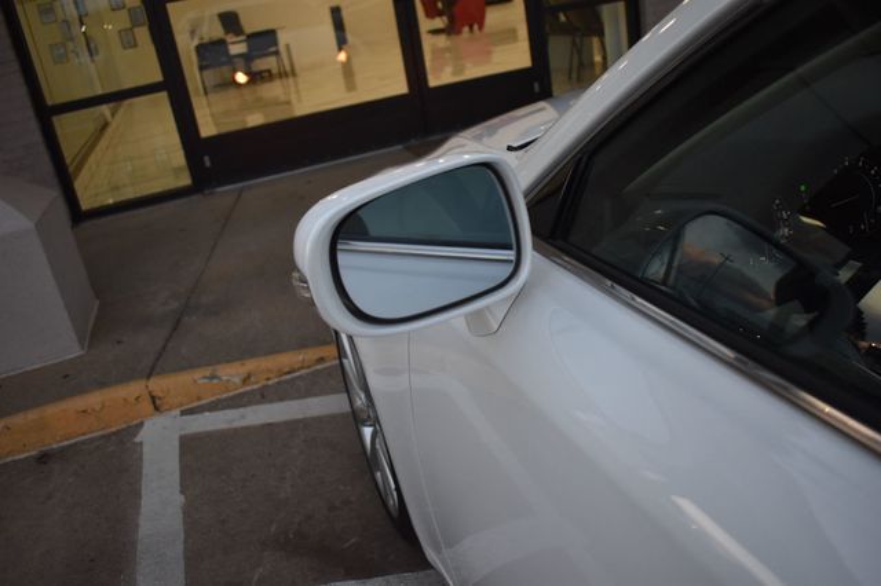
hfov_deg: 62.0
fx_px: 734
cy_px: 293
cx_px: 440
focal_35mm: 30
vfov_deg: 43.6
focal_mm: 20
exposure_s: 1/500
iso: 900
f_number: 3.8
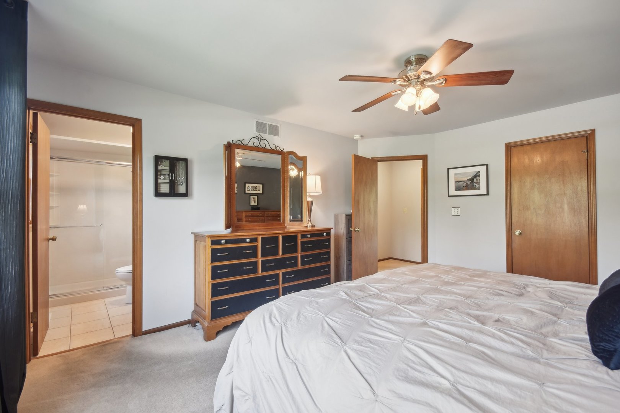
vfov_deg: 77.3
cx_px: 310
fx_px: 258
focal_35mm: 15
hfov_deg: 100.4
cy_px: 206
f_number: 8
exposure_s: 1/8
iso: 400
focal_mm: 10
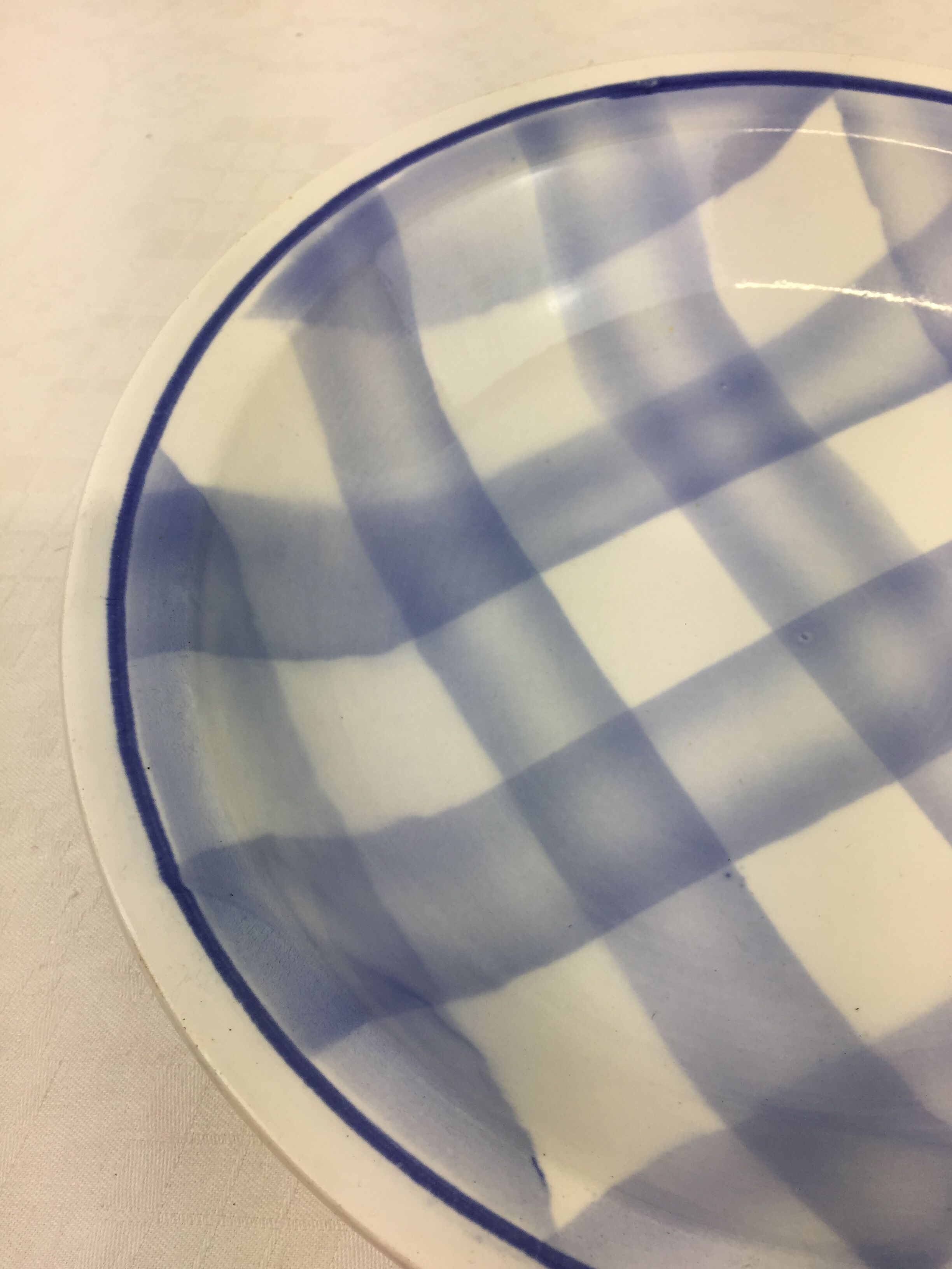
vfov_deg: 61.7
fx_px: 1063
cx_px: 476
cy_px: 634
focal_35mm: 29
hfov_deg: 48.2
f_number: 2.2
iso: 32
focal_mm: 4.15
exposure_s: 1/186
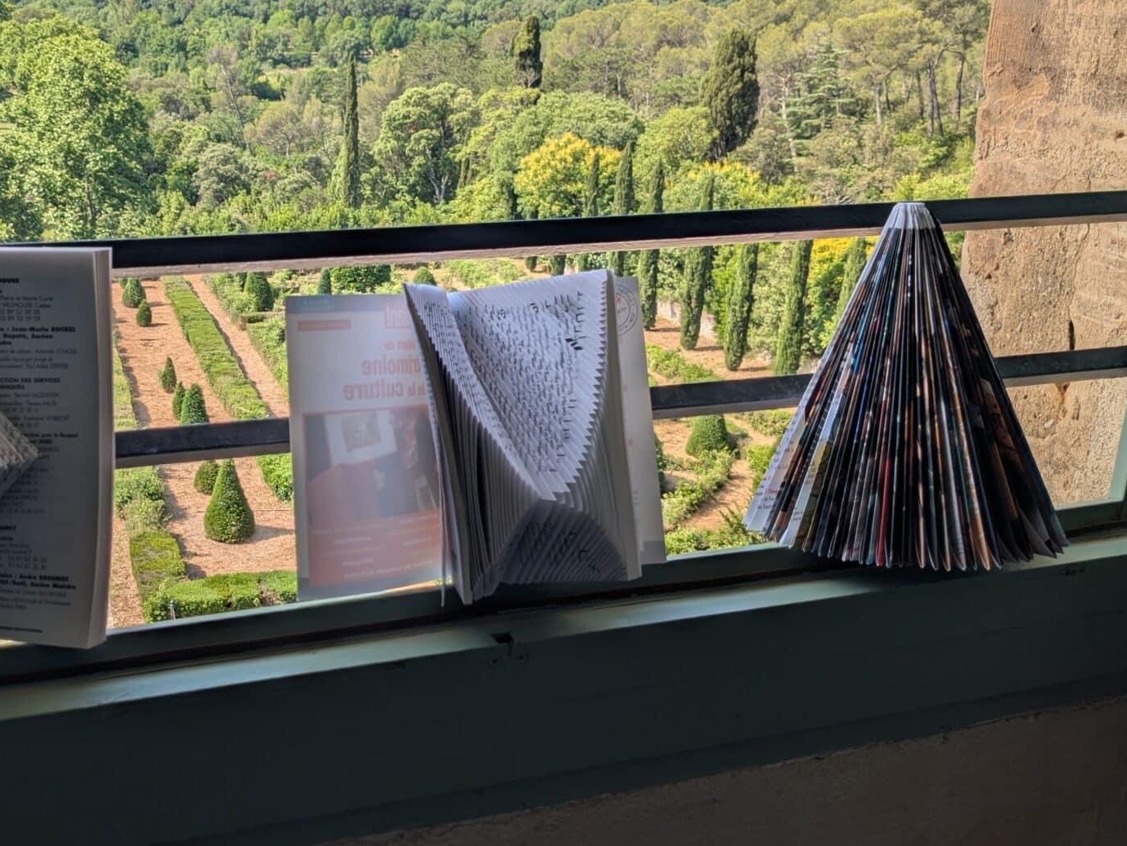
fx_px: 1303
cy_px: 346
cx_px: 321
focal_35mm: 40
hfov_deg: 45.6
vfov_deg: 35.9
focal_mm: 4.38
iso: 56
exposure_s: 1/1949
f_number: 1.73
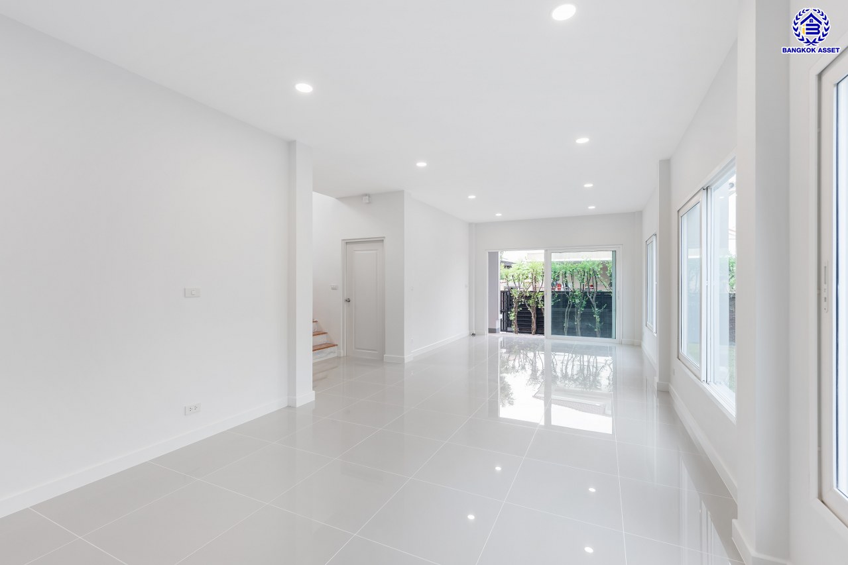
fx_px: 365
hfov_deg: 98.5
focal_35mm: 16
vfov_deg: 75.5
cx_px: 424
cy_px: 282
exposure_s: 1/100
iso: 100
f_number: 5.6
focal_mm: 15.5
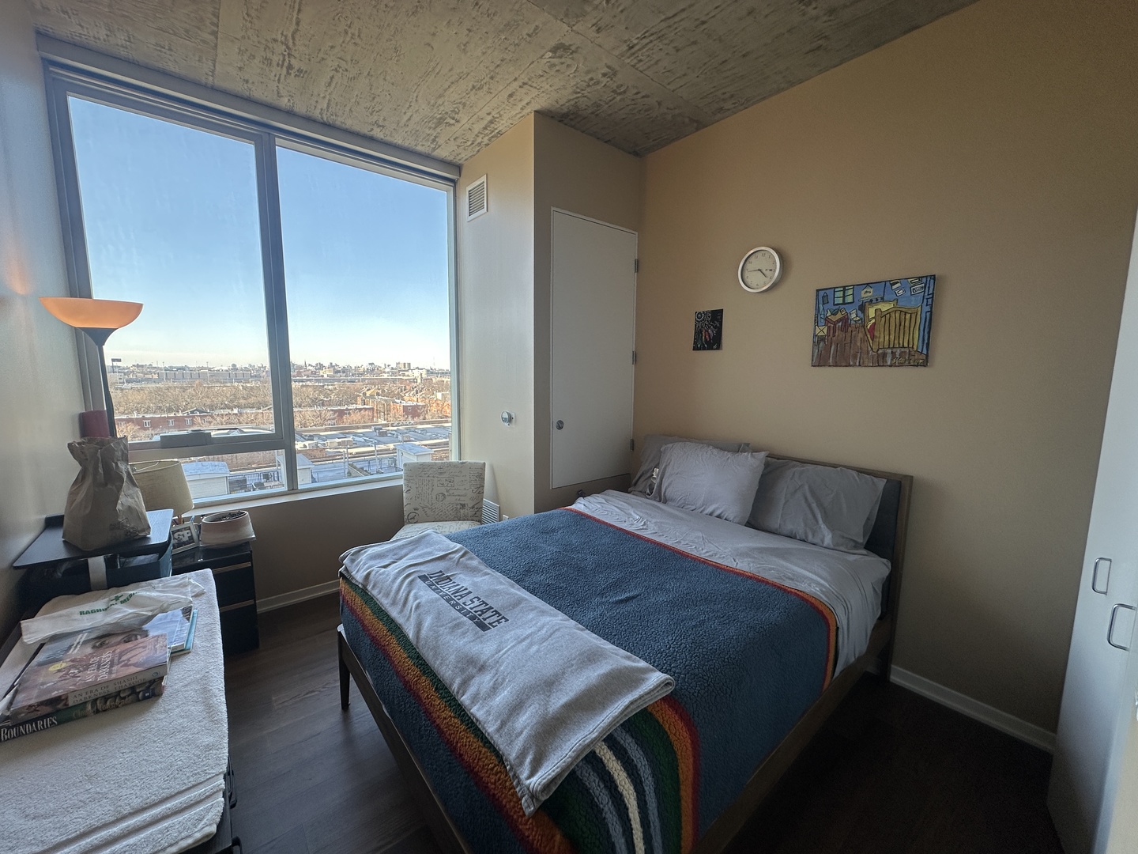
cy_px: 427
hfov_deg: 102.1
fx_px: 460
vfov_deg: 85.7
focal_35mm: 14
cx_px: 569
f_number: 2.2
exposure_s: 1/120
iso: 50
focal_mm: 2.22
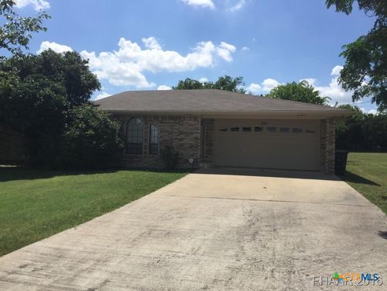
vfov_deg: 48.2
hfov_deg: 61.7
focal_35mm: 29
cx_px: 194
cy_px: 146
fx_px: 324
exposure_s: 1/3049
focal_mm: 4.15
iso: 32
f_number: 2.2
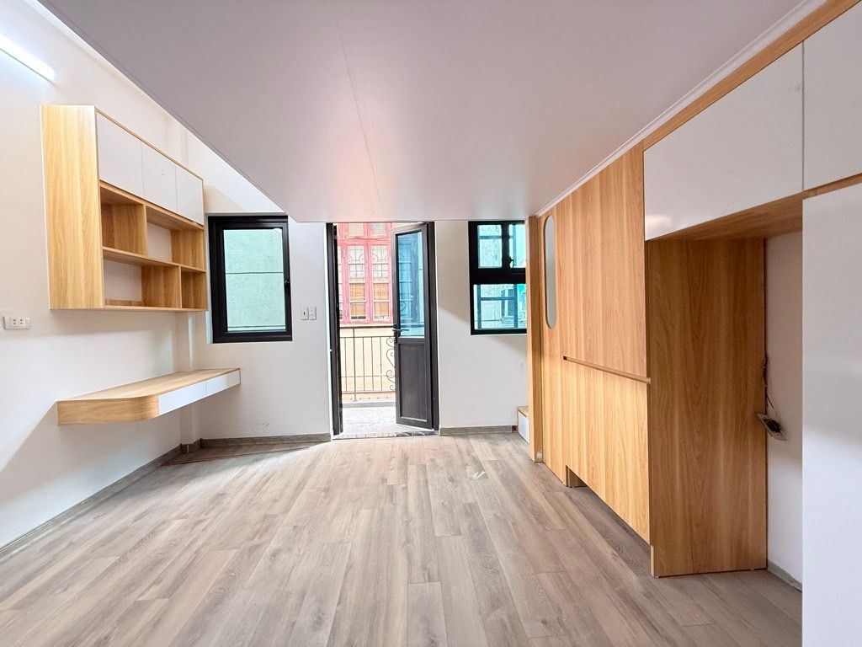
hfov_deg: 102.1
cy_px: 324
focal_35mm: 14
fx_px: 349
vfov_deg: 85.7
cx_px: 431
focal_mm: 2.22
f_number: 2.2
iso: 320
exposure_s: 1/65
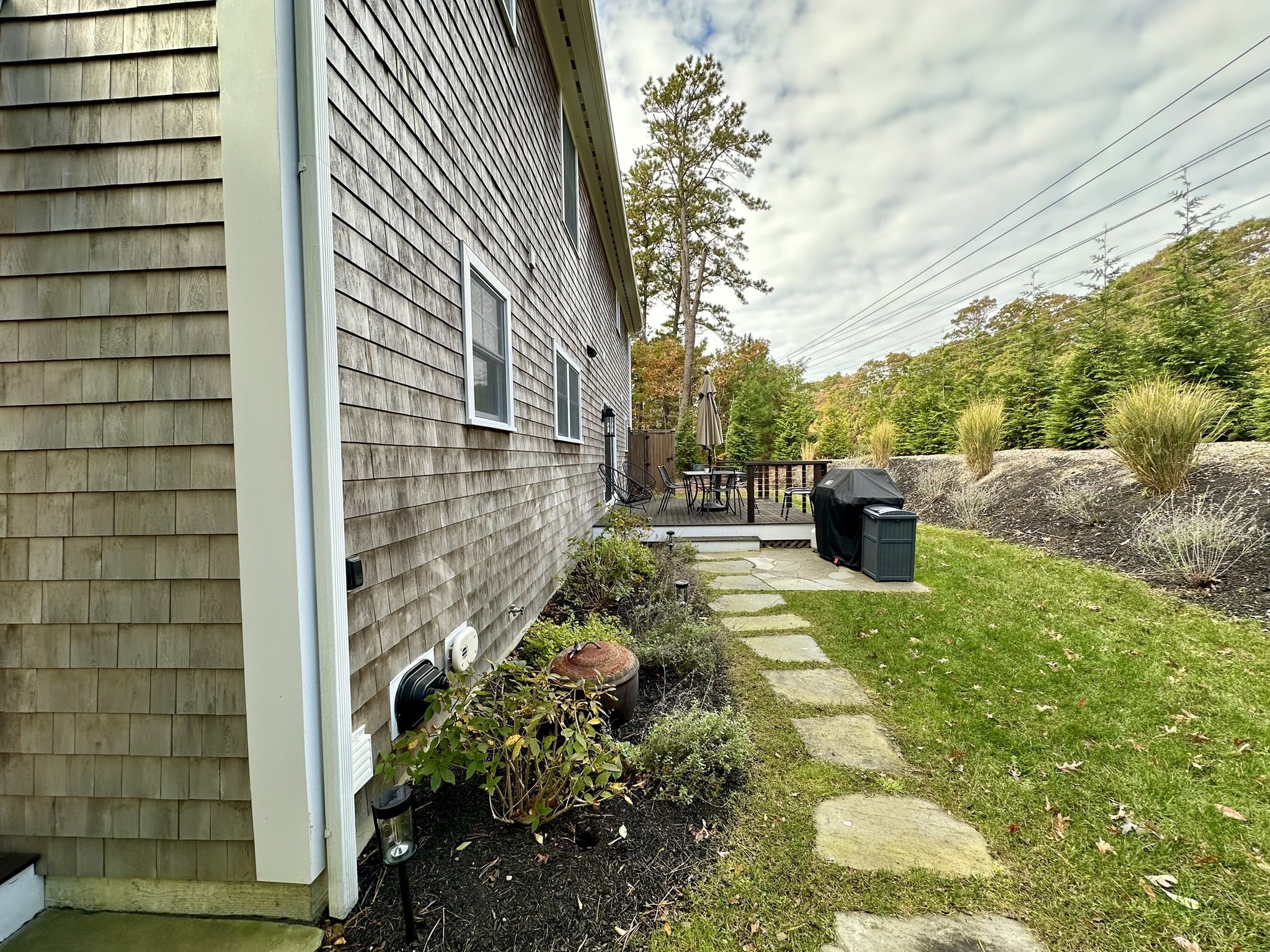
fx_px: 514
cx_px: 635
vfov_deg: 85.7
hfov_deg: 102.1
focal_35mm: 14
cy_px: 476
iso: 40
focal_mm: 2.22
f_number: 2.2
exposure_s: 1/241
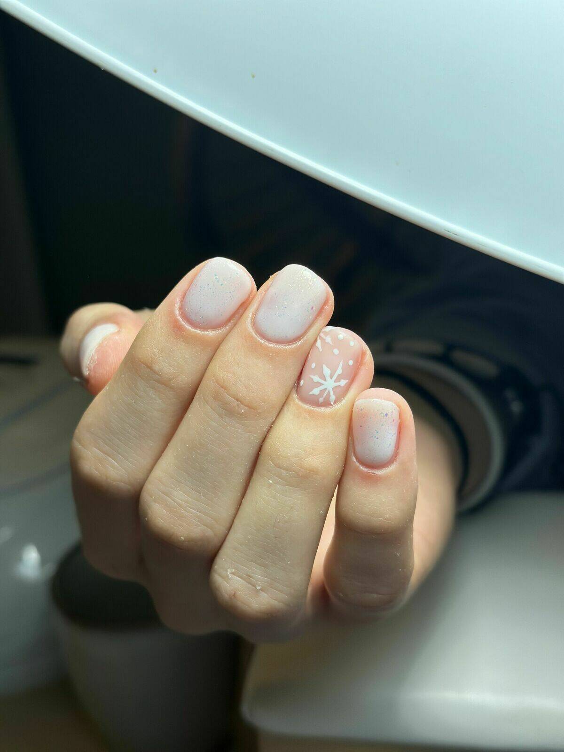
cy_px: 376
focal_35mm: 48
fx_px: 1043
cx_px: 282
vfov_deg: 39.7
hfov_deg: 30.3
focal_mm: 6.86
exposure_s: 1/1085
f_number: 1.78
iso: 80
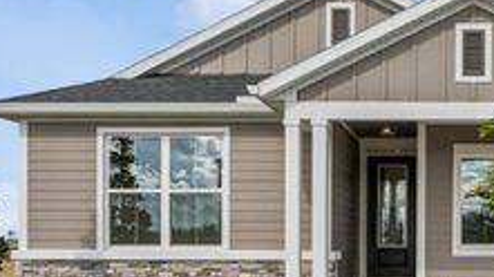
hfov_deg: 39.9
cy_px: 164
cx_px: 496
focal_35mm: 45
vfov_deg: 26.4
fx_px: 589
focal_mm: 13
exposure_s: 1/4000
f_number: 7.1
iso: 640
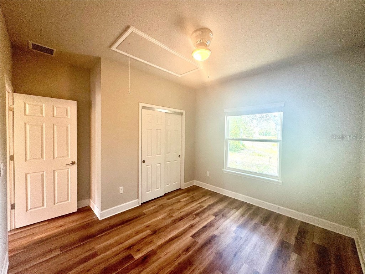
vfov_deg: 85.7
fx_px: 148
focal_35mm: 14
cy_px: 137
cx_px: 182
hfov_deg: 102.1
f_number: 2.2
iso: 125
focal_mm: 2.22
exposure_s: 1/120
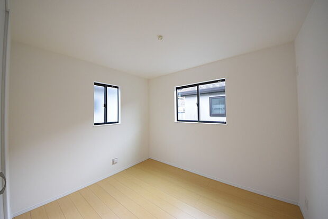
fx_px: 109
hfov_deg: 112.6
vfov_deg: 90.1
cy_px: 110
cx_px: 164
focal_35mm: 12
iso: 400
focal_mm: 8
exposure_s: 1/80
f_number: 4.5
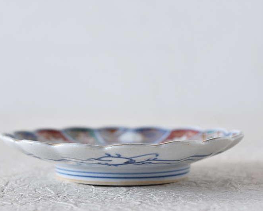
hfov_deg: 20.5
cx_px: 105
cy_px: 106
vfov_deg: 16.4
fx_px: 728
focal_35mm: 94
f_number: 5.6
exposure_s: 1/8
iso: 400
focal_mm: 55
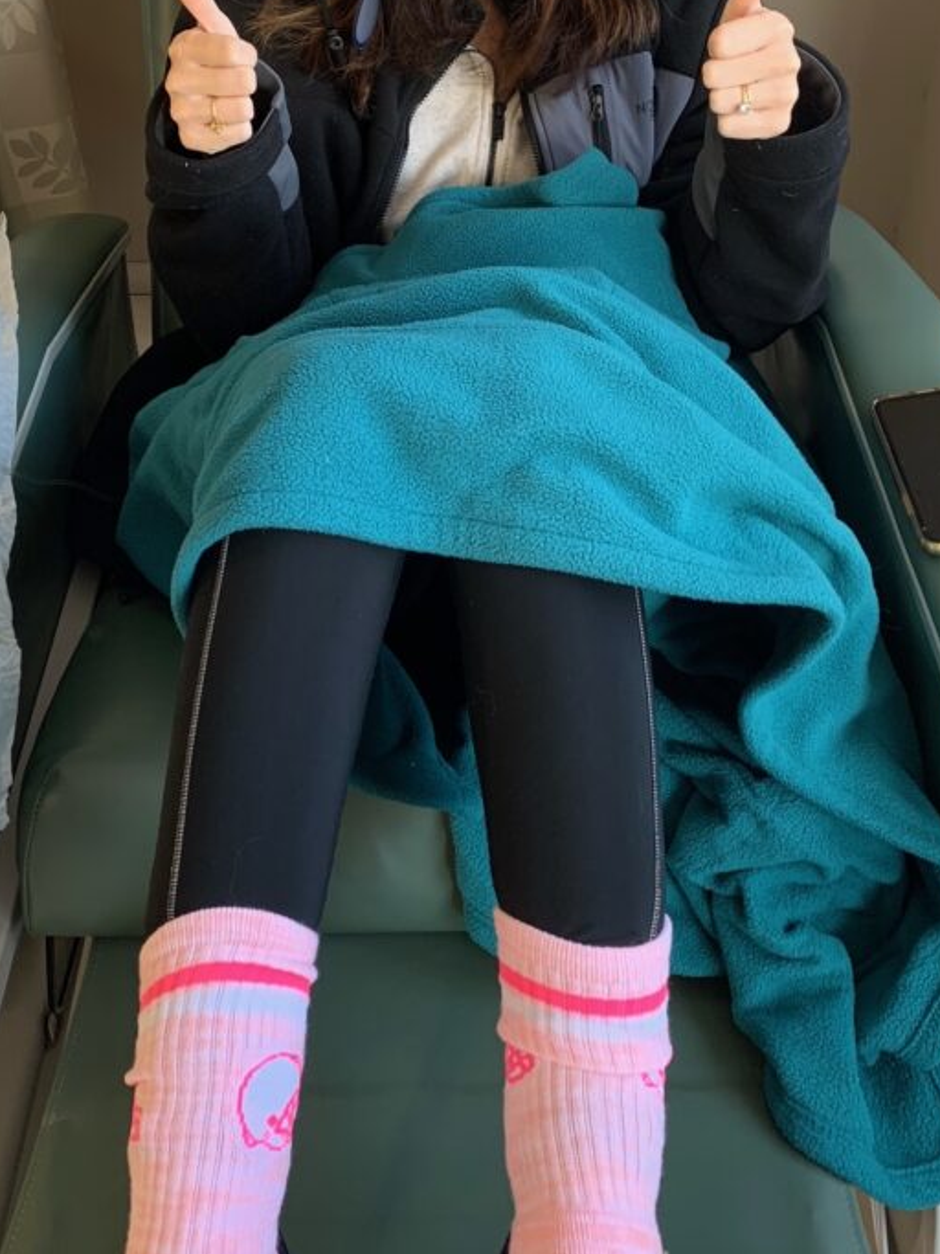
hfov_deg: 36.8
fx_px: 1413
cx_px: 435
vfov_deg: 47.1
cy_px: 417
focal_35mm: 39
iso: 80
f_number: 1.8
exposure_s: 1/66
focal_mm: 4.25
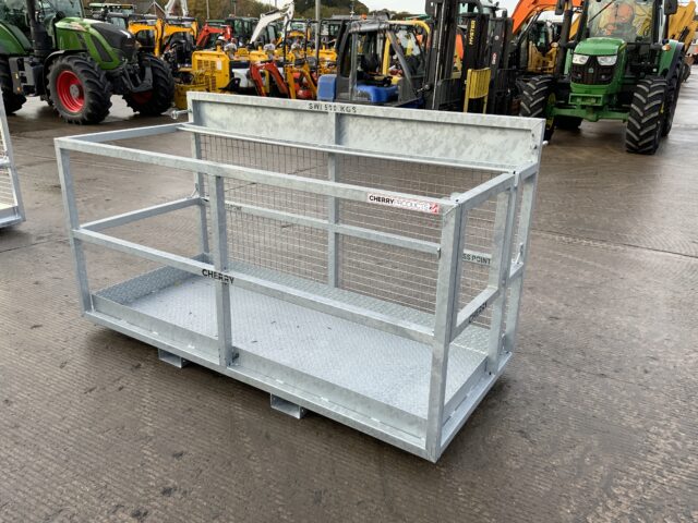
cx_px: 349
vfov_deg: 48.2
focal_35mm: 29
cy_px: 262
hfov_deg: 61.7
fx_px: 585
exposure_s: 1/370
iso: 16
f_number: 1.8
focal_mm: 3
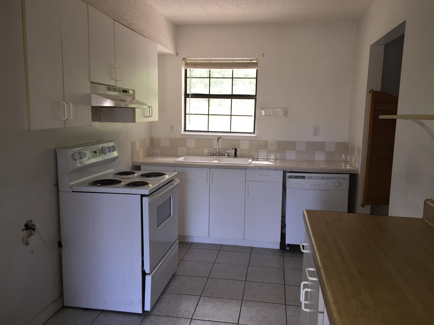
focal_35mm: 29
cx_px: 217
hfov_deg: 61.7
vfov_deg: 48.2
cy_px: 162
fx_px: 364
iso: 125
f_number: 2.2
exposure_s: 1/30
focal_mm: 4.15
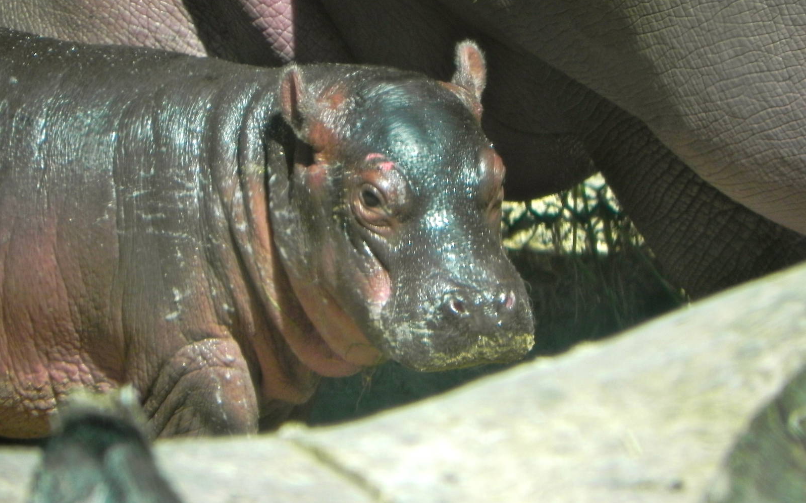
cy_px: 259
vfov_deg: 1.8
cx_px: 403
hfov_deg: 2.9
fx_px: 15815
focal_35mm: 720
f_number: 5.6
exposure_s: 1/260
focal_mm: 120
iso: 160
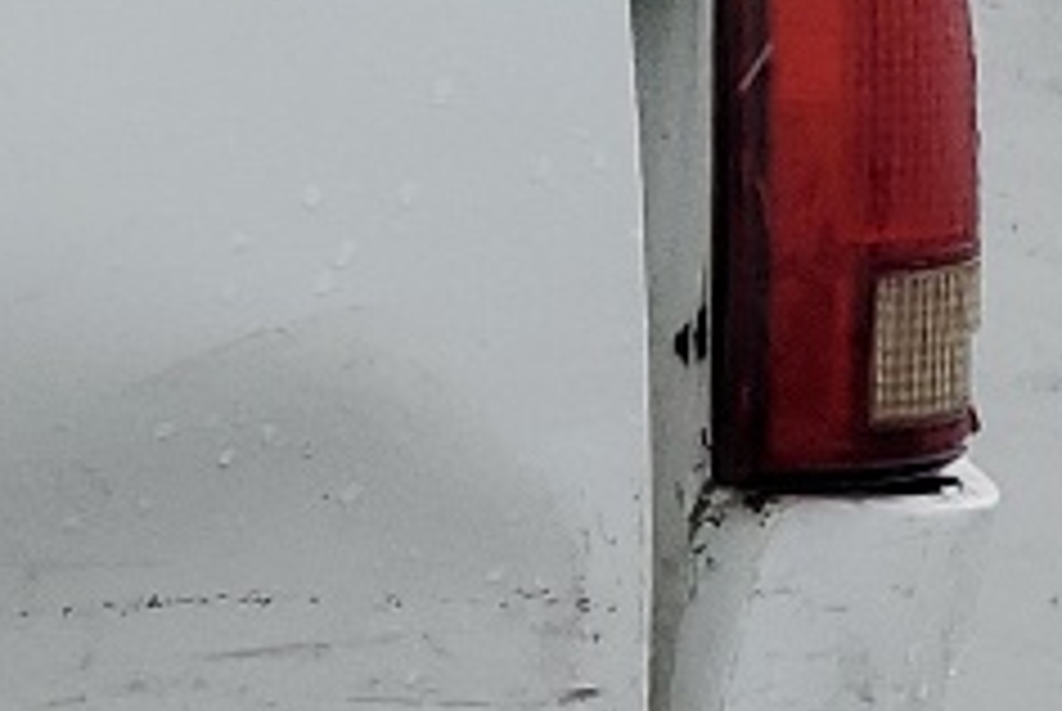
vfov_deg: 7.5
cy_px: 693
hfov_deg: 9.4
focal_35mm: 183
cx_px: -1858
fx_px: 5405
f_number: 1.5
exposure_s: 1/625
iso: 50
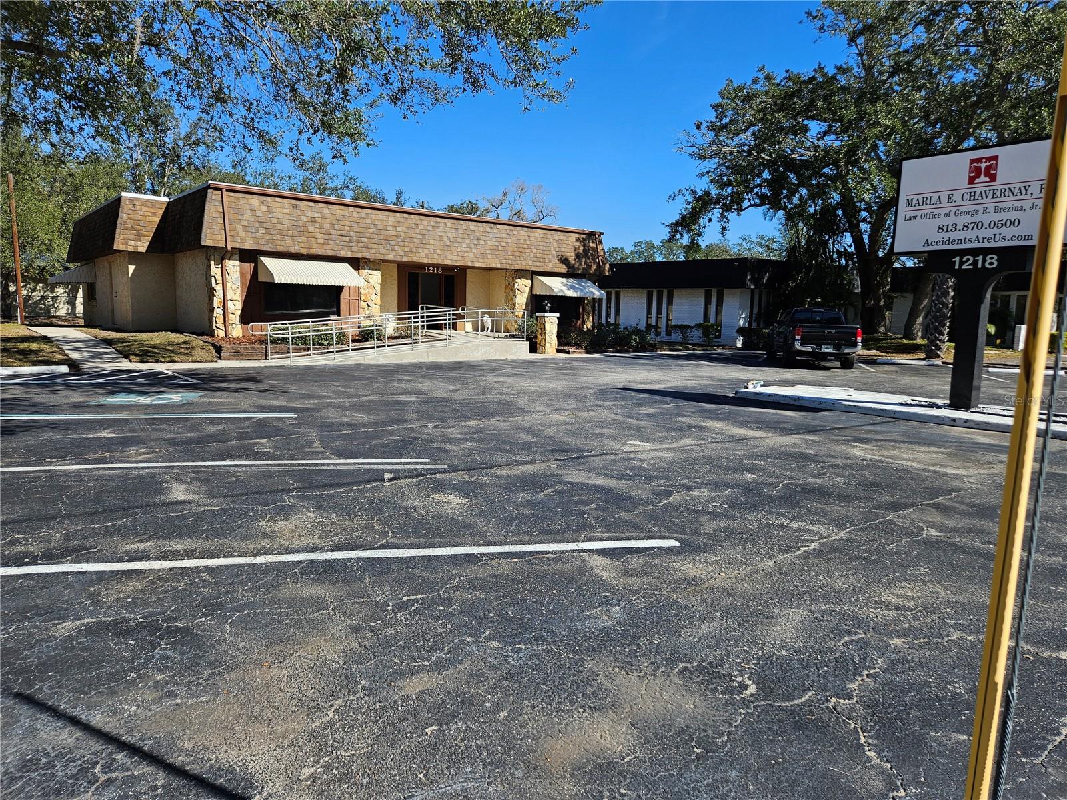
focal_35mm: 23
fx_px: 709
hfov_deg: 73.9
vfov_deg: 58.9
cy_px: 400
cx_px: 534
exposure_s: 1/1509
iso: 25
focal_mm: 5.4
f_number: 1.8
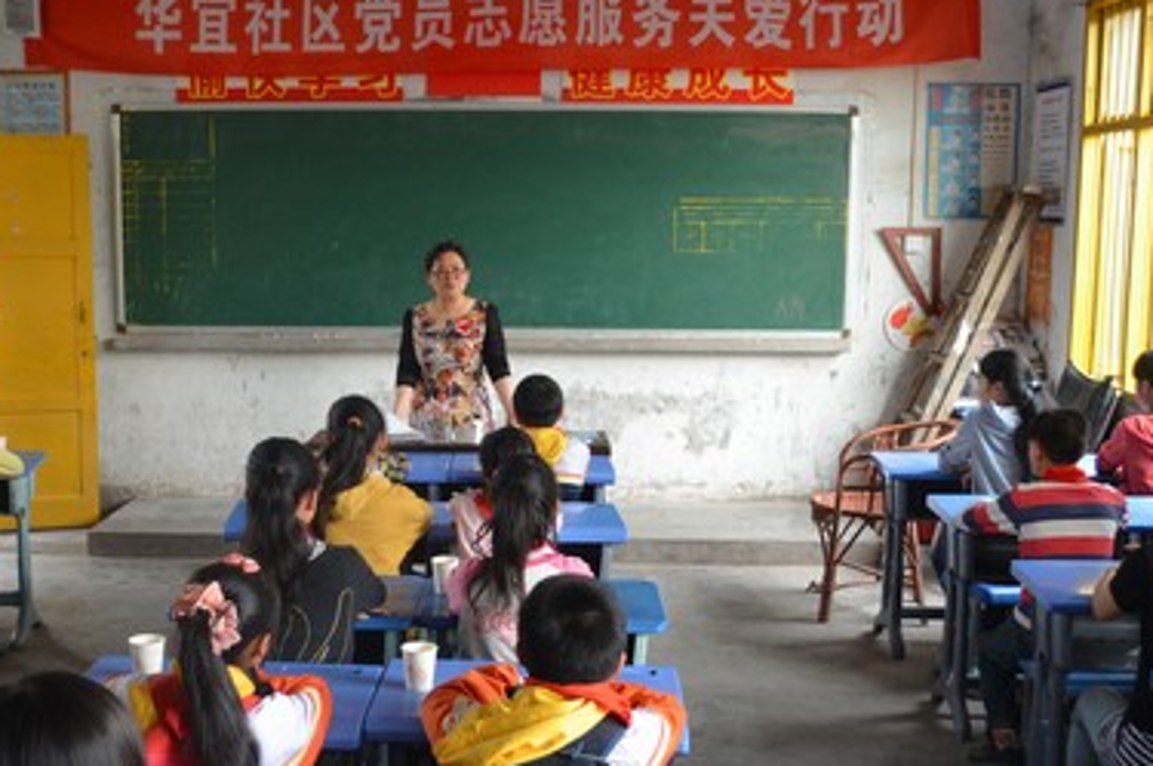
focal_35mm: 44
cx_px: 492
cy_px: 418
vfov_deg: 30.4
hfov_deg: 44.4
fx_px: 1407
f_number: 4
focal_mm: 22
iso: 500
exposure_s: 1/60
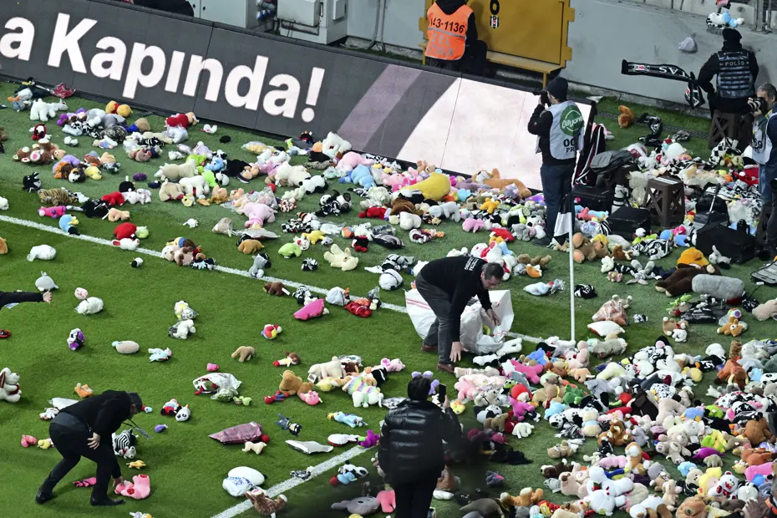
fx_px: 6474
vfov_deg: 4.6
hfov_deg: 6.9
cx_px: 388
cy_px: 259
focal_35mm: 300
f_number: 3.5
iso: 2000
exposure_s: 1/1250
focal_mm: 200
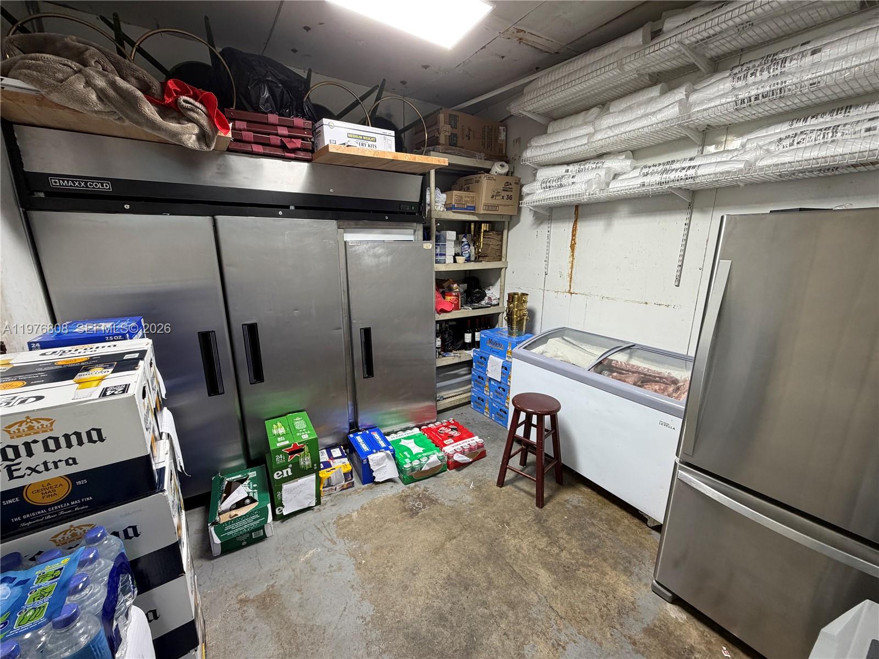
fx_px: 356
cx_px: 440
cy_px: 330
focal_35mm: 14
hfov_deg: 102.1
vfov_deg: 85.7
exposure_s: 1/121
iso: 160
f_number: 2.2
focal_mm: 2.22
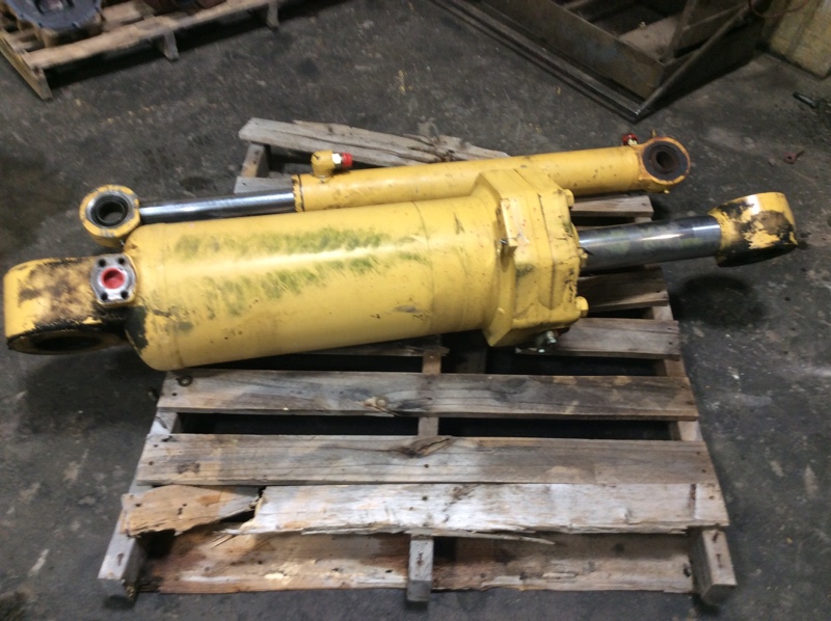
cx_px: 416
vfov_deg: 44.1
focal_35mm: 32
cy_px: 310
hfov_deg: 56.9
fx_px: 767
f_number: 2.4
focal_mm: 3.3
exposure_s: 1/24
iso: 64
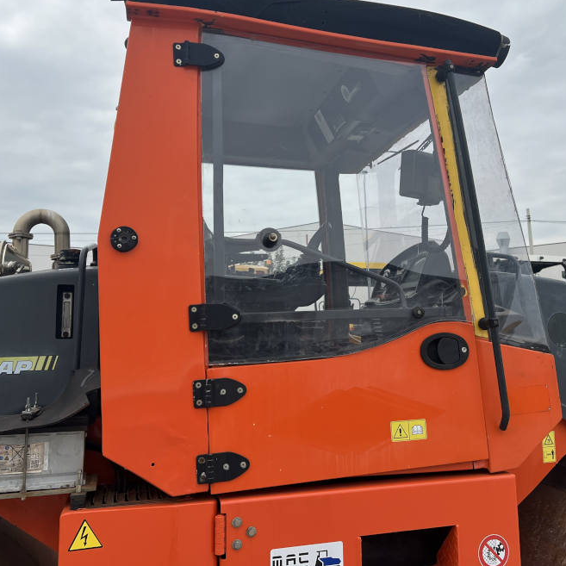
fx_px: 647
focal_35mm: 35
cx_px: 332
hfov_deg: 47.0
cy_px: 244
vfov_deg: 47.1
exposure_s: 1/3460
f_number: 1.5
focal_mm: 5.7
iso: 50
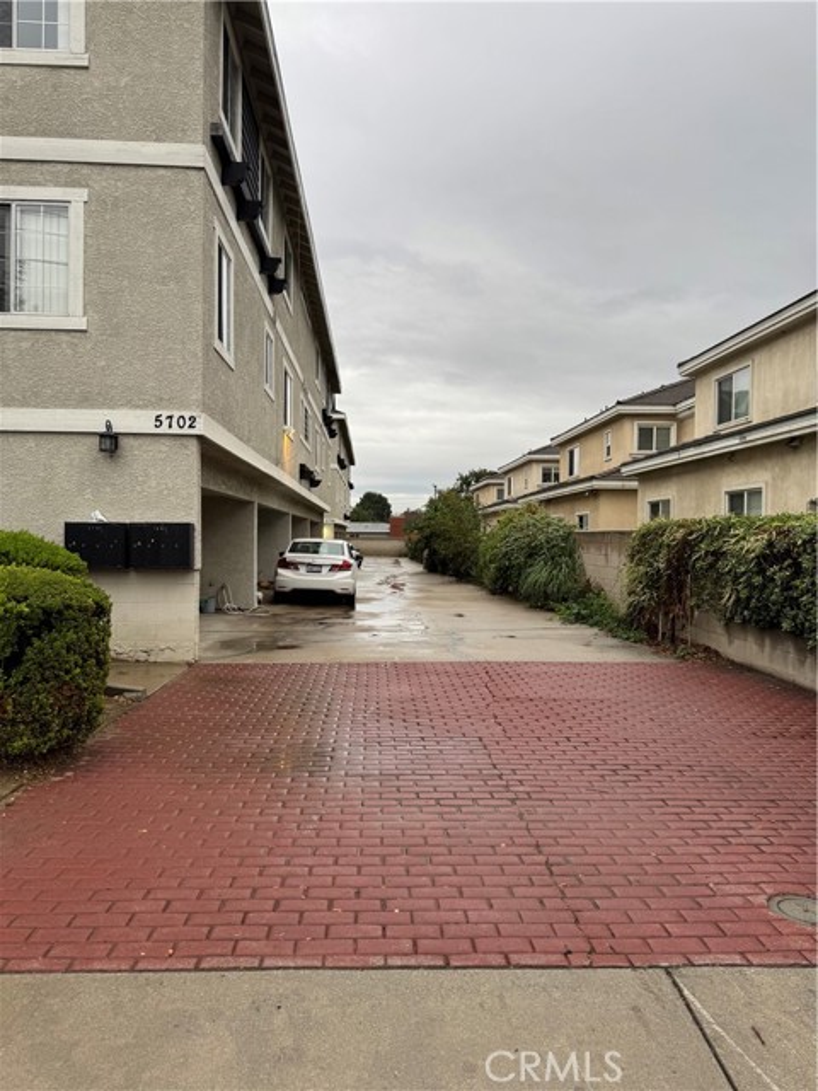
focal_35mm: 24
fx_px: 756
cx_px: 409
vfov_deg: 71.6
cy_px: 546
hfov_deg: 56.8
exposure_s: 1/121
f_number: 1.78
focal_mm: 6.76
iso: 80
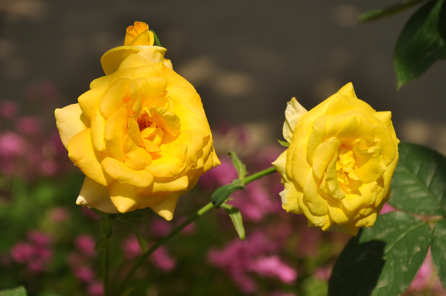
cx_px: 223
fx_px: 1948
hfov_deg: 13.1
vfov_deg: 8.7
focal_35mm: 158
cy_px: 148
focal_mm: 105
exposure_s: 1/500
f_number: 8
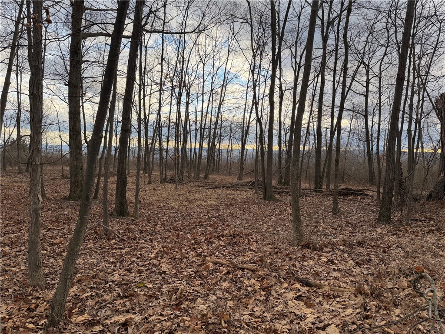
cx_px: 222
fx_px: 309
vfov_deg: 56.8
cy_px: 167
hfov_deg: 71.6
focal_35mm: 24
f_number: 1.78
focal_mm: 6.76
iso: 100
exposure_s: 1/1032
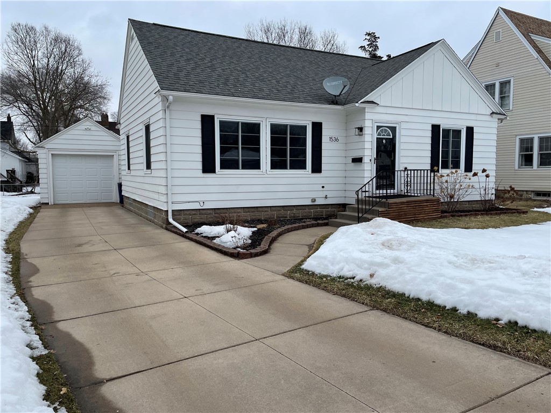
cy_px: 206
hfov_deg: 67.3
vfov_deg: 53.1
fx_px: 414
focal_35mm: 26
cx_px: 276
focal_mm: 4.2
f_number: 1.6
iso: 32
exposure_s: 1/1221
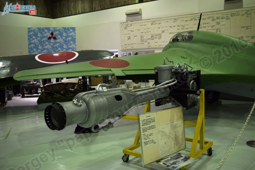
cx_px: 128
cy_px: 85
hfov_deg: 55.1
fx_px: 245
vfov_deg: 38.4
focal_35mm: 34
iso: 400
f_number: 4
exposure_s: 1/60
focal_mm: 23
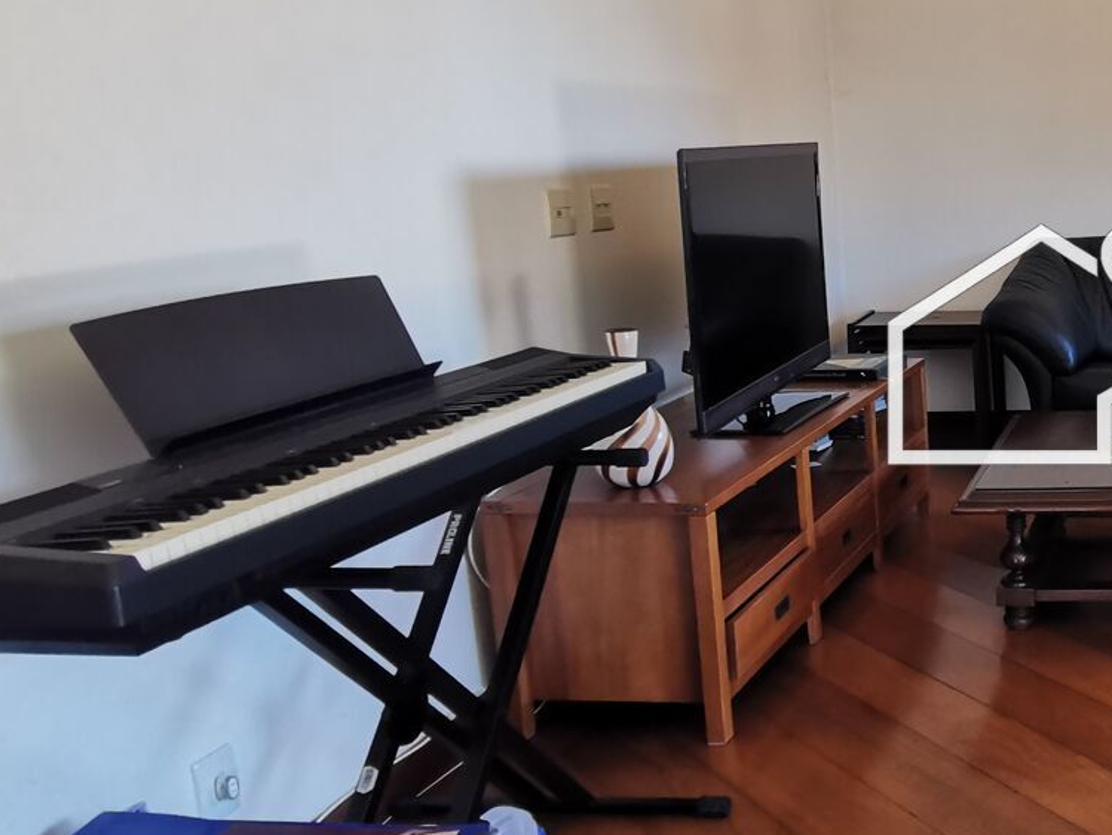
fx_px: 1317
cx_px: 1204
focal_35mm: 41
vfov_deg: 35.1
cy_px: 398
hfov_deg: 38.4
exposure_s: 1/60
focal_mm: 2.35
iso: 160
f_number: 2.2
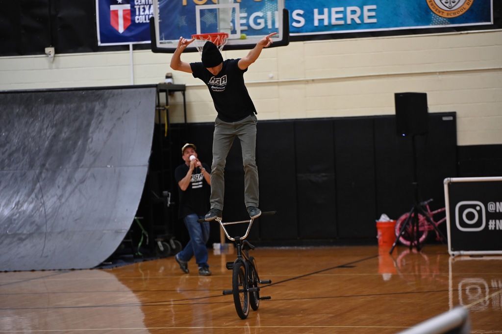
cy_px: 167
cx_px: 251
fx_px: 1881
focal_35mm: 135
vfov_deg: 10.1
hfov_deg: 15.2
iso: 3200
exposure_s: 1/400
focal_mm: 135
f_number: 2.8
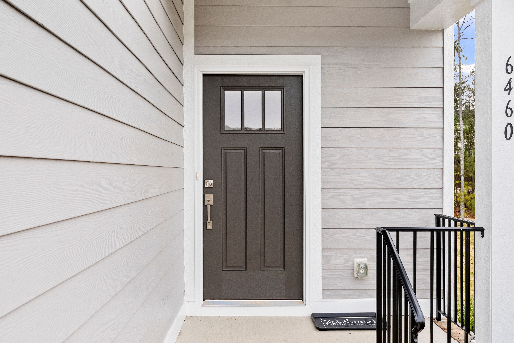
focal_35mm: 29
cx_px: 257
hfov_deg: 63.7
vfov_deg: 45.0
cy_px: 172
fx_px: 414
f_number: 9
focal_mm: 19.7
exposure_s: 1/80
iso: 1250
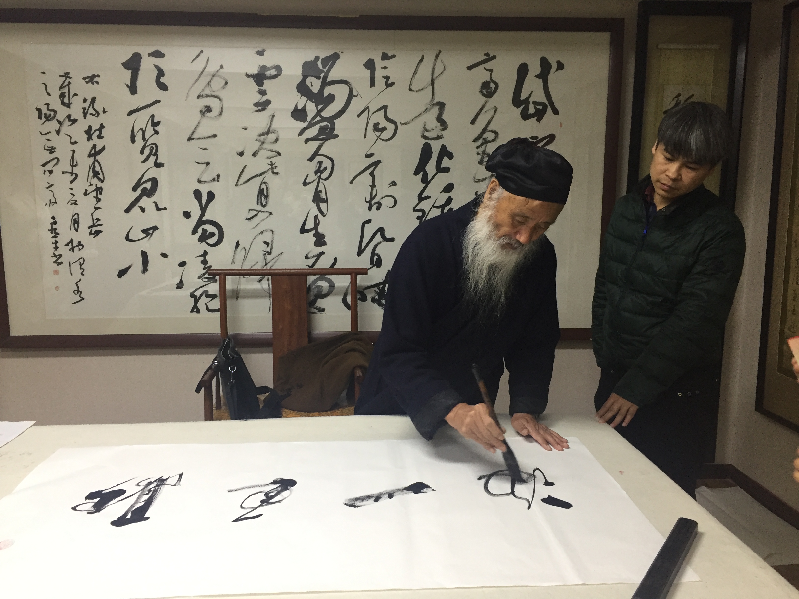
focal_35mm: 29
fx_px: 669
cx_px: 400
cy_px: 300
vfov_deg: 48.2
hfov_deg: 61.7
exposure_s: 1/33
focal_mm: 4.15
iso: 160
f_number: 2.2
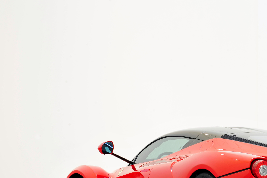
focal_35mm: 202
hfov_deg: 10.1
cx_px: 243
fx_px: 1497
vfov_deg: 6.8
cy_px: 120
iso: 200
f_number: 16
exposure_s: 4
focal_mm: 110
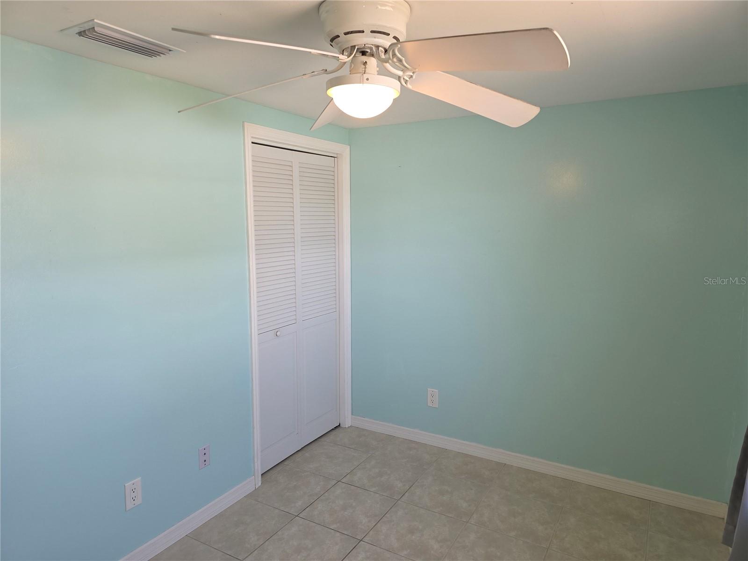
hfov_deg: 73.9
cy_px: 280
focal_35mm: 23
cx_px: 374
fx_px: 497
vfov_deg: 58.9
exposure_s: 1/60
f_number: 1.7
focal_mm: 6.3
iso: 50
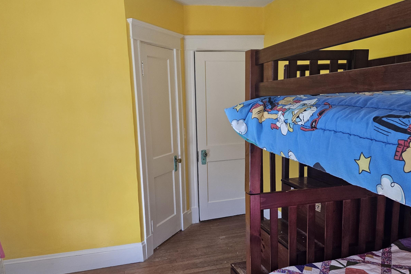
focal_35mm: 30
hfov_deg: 61.9
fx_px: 342
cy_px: 165
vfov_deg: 43.4
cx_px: 196
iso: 320
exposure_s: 1/359
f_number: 1.8
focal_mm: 5.4
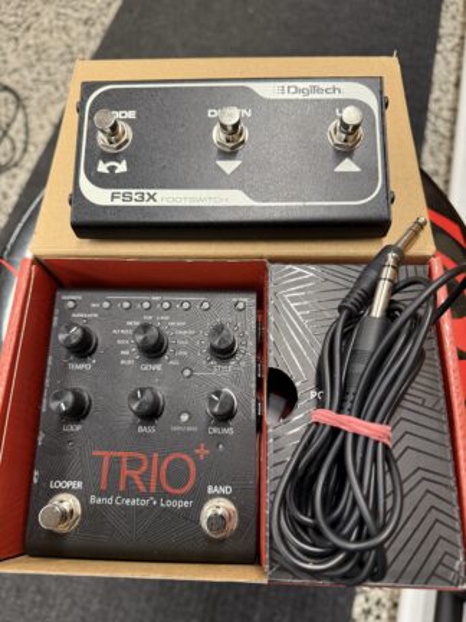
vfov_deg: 71.6
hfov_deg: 56.8
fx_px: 431
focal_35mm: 24
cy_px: 311
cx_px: 233
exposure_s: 1/50
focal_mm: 6.76
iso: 250
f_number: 1.78
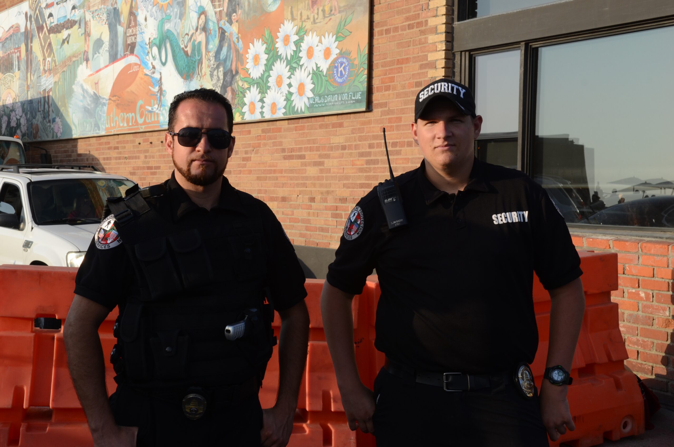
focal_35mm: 51
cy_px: 224
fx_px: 953
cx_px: 337
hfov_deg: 39.0
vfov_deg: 26.4
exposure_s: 1/250
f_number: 10
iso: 320
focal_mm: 34
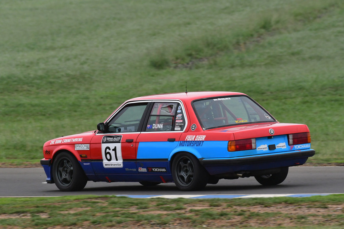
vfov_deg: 2.0
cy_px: 114
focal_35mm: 675
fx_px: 6452
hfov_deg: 3.1
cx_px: 172
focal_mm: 450
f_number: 9
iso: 1250
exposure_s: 1/640
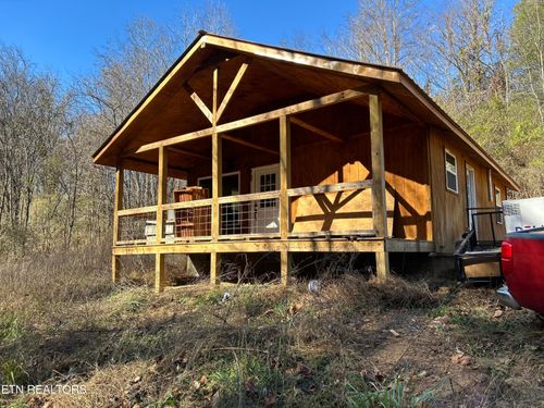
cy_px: 204
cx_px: 272
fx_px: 409
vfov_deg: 53.1
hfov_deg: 67.3
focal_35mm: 26
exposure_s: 1/718
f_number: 1.5
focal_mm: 5.7
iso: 50
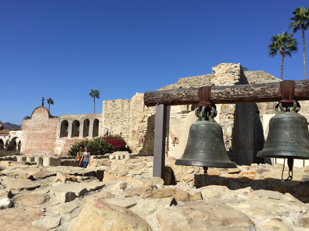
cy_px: 116
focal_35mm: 29
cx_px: 154
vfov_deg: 48.2
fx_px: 259
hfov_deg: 61.7
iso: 32
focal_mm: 4.15
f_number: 2.2
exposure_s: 1/2825
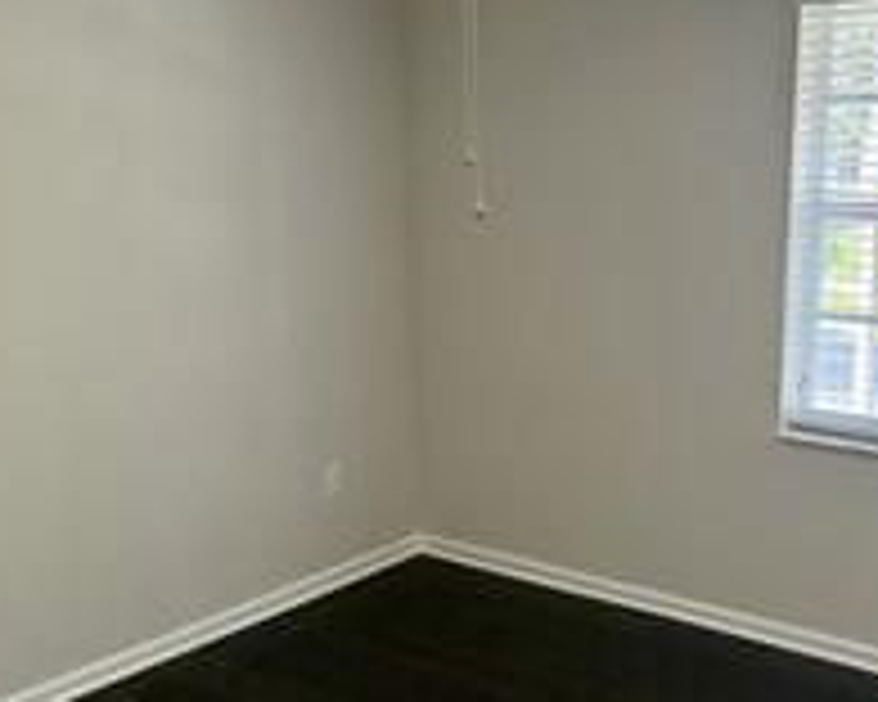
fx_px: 1247
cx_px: 549
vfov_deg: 31.4
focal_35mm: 48
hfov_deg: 38.5
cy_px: 410
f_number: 1.78
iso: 200
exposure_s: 1/199
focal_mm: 6.76
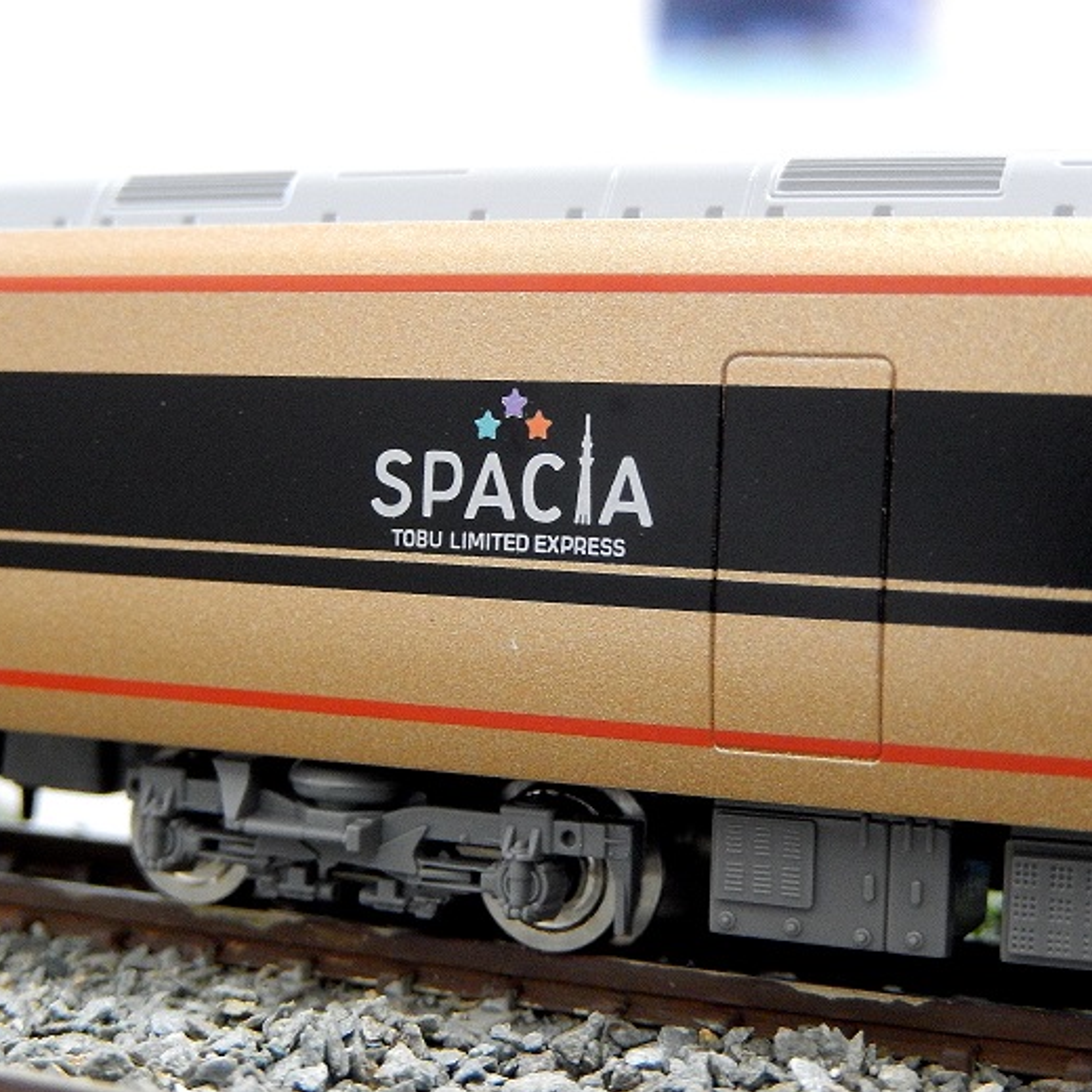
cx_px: 556
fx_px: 2463
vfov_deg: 25.0
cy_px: 549
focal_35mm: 69
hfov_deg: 25.0
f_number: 4.6
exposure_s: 1/8
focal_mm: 10.4
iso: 800
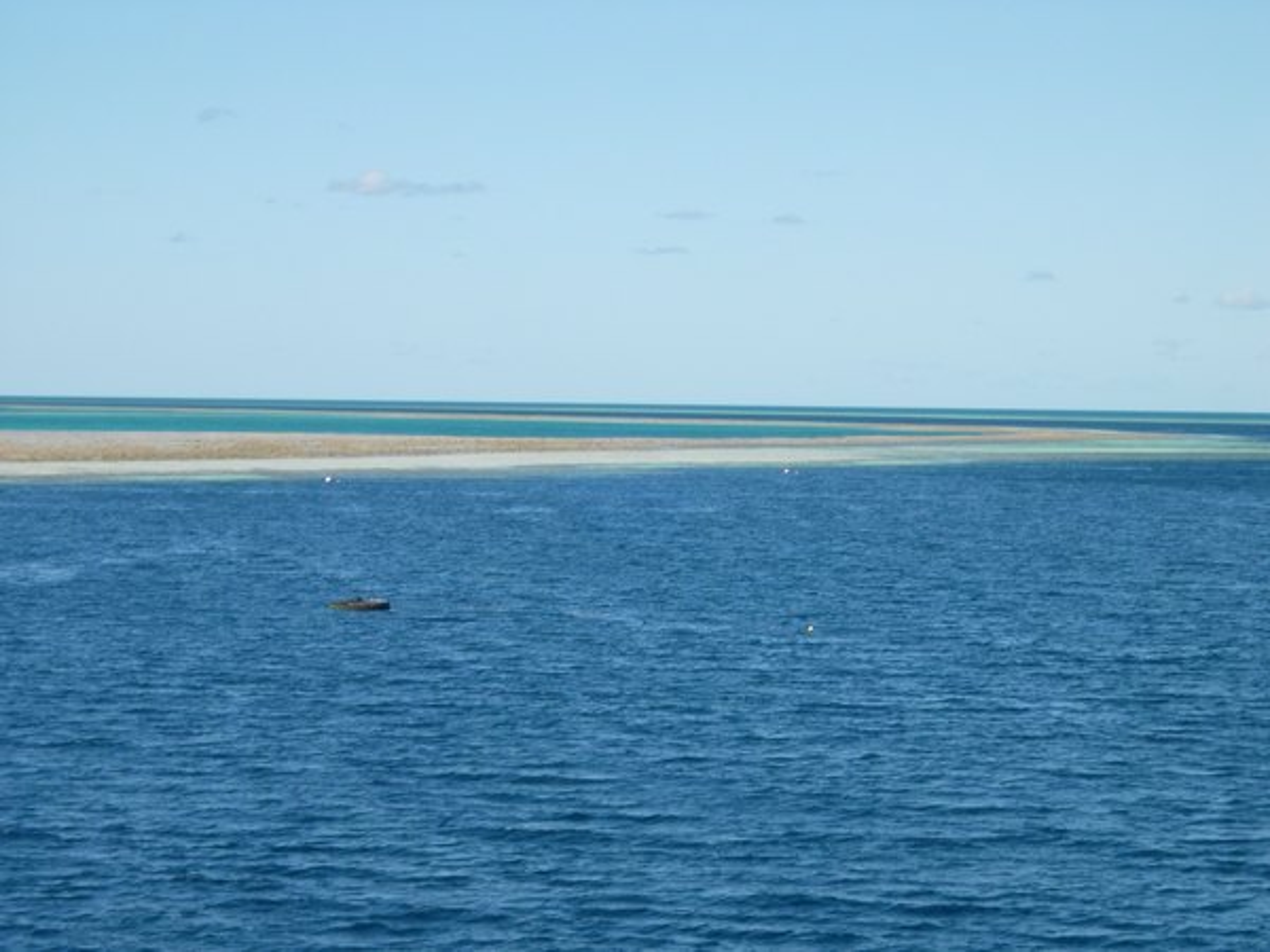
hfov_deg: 17.4
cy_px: 476
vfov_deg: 13.1
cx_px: 635
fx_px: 4146
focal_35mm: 113
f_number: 8.2
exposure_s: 1/228
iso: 79
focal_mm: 23.4
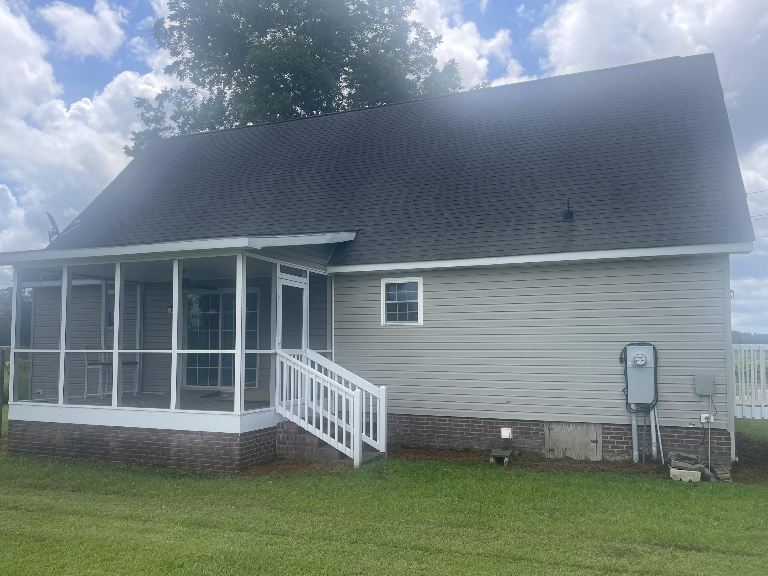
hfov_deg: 63.4
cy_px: 305
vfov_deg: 49.7
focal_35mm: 28
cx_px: 365
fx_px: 621
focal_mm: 5.1
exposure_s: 1/1597
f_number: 1.6
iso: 32
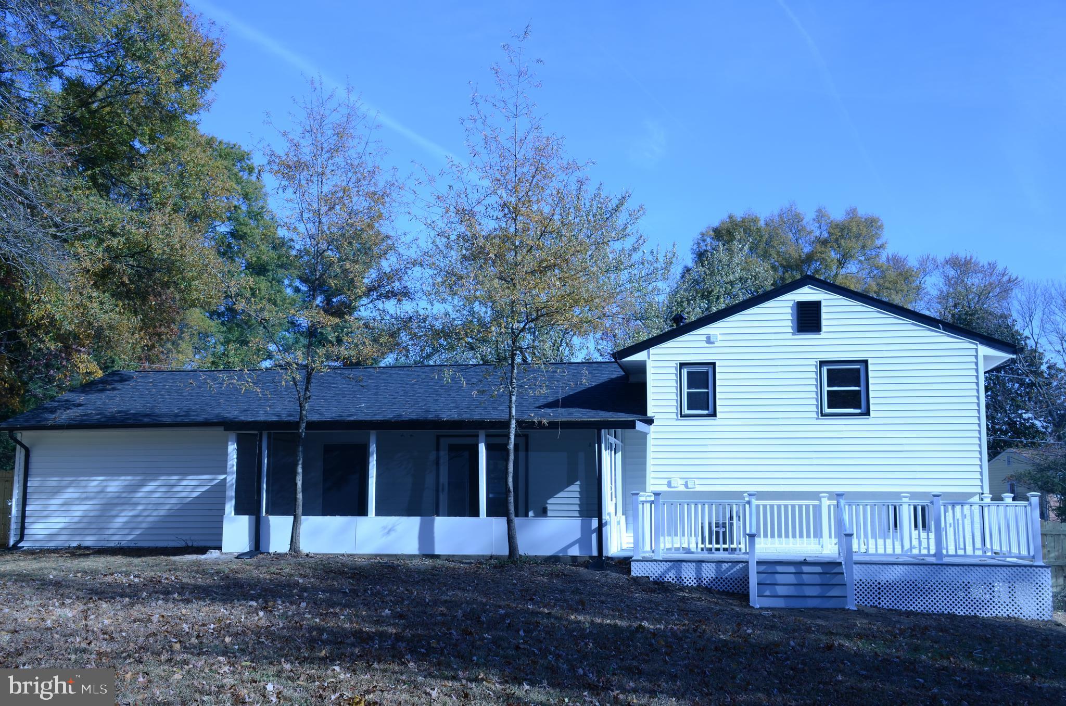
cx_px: 533
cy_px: 353
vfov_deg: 32.9
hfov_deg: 48.0
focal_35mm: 40
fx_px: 1197
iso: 100
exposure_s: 1/250
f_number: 8
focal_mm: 27
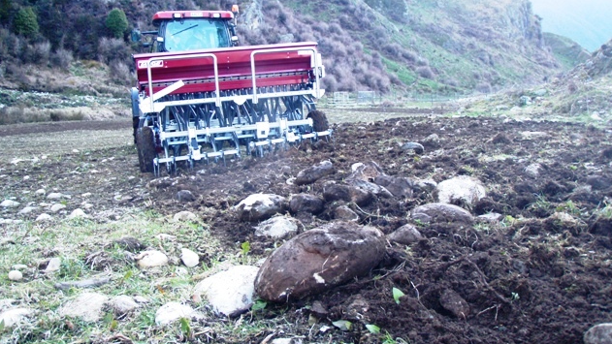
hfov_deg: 48.4
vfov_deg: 28.3
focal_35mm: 42
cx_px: 309
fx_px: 682
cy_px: 138
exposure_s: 1/30
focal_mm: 6.7
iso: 80
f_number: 3.5
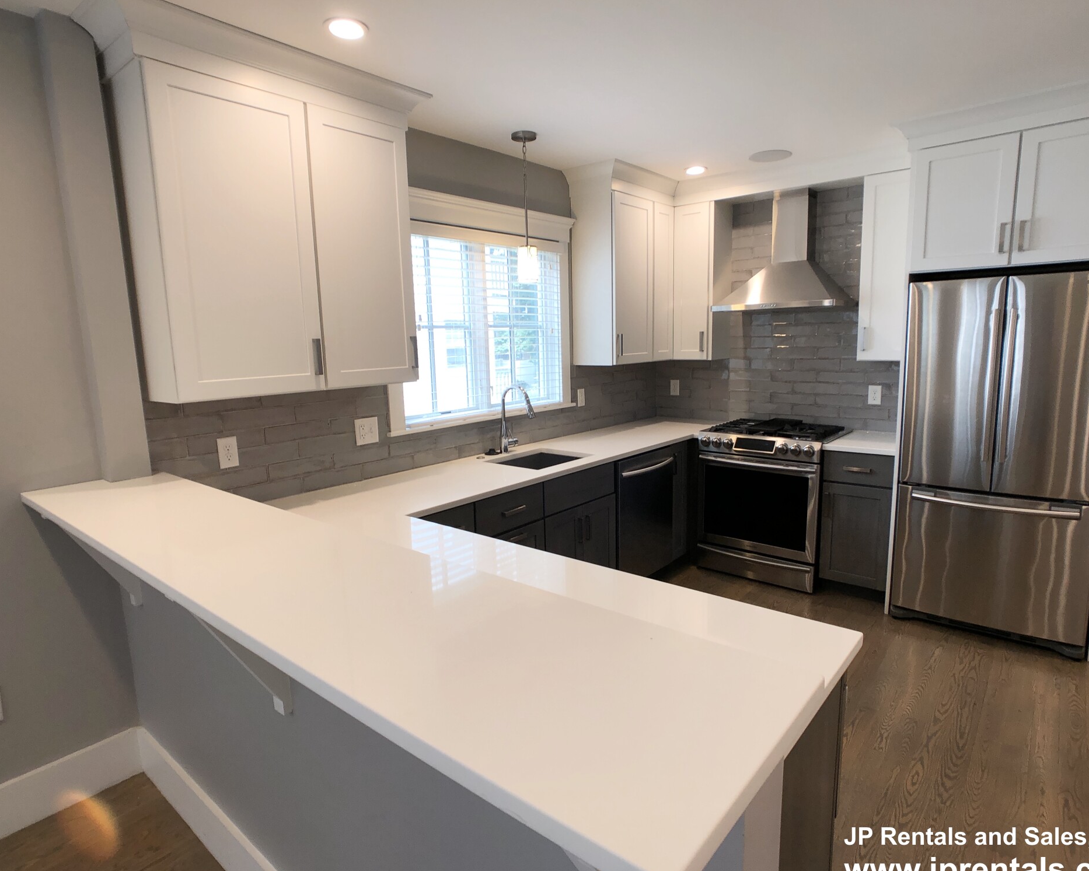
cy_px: 446
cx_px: 548
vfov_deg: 48.5
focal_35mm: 30
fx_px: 967
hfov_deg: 58.8
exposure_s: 1/40
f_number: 1.8
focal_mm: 3.99
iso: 20
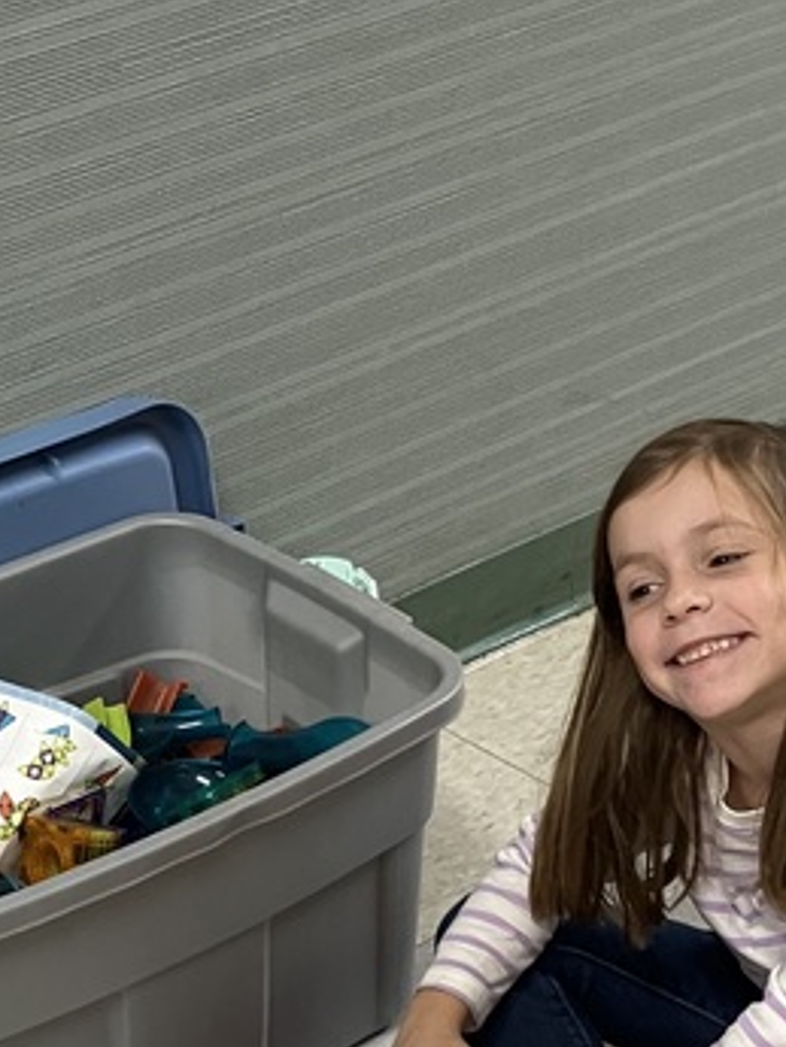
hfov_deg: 17.4
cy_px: 1001
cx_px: 33
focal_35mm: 83
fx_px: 2511
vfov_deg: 22.8
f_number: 1.8
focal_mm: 3.99
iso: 125
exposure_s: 1/60
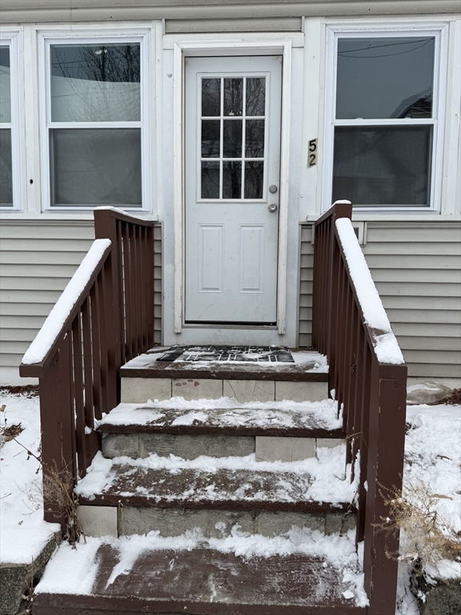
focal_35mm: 24
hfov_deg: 56.8
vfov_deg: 71.6
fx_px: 426
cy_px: 308
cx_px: 230
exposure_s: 1/1618
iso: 80
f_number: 1.78
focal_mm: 6.76
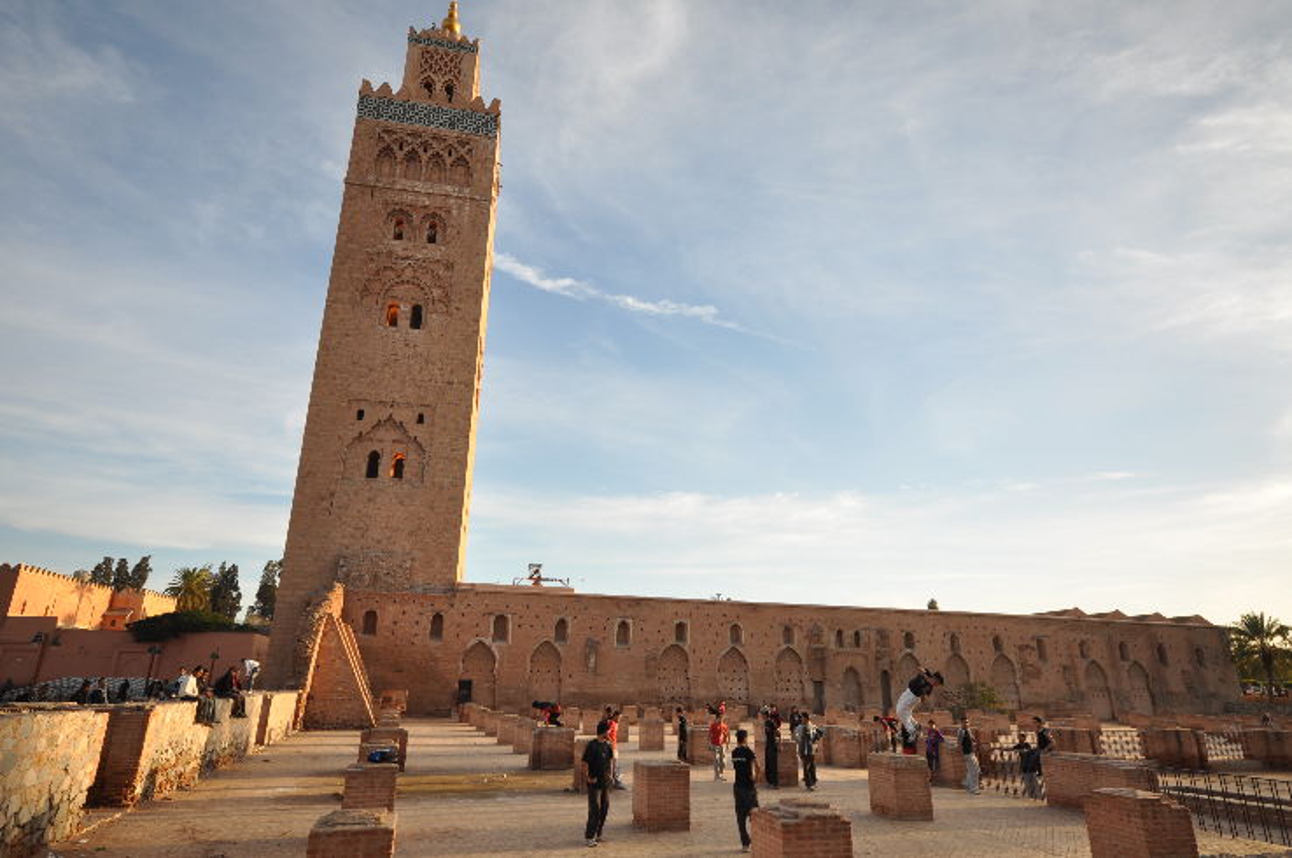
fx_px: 753
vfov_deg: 59.4
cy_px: 429
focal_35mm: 21
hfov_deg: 81.3
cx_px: 646
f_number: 7.1
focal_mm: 14
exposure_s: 1/200
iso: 200
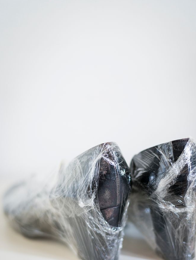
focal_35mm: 66
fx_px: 498
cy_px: 177
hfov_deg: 22.3
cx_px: 109
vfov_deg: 29.1
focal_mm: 50
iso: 500
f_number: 2
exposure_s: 1/100
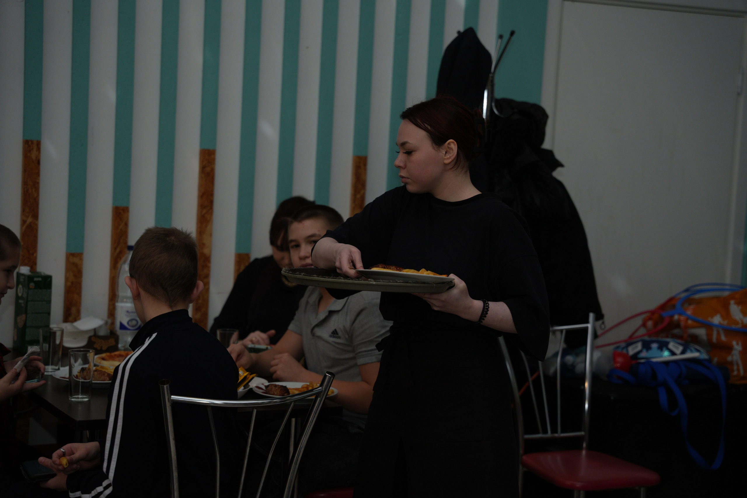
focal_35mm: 70
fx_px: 1452
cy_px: 249
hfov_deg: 28.8
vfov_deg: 19.5
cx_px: 374
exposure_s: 1/160
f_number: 2.8
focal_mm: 70
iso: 640
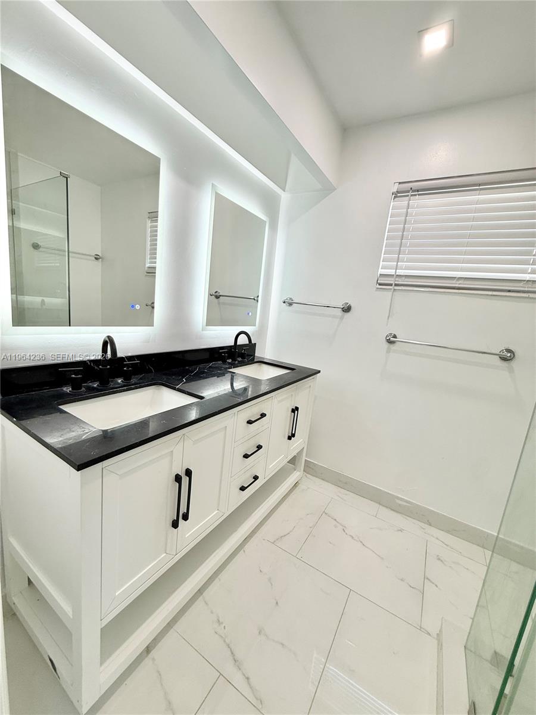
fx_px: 289
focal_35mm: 14
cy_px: 358
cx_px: 268
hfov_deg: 85.7
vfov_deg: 102.1
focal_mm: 2.22
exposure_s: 1/120
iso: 100
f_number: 2.2
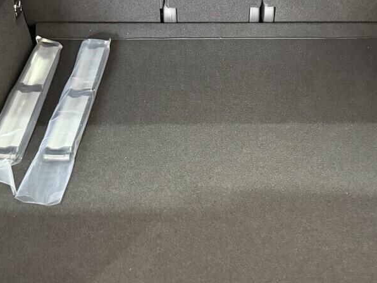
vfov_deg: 24.7
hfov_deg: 33.2
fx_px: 632
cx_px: 220
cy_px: 47
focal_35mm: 58
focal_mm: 6.76
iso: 1000
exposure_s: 1/40
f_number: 1.78
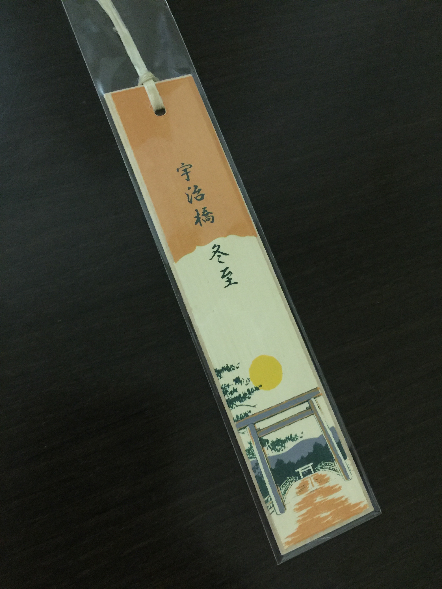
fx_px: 494
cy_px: 294
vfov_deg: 61.7
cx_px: 221
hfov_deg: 48.2
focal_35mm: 29
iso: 80
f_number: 2.2
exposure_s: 1/4
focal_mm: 4.15
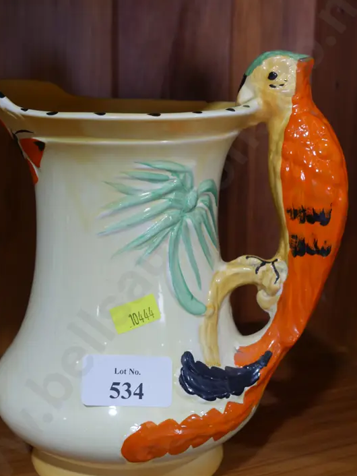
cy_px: 254
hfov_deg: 25.2
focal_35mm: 58
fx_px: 797
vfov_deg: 33.2
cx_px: 157
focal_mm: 20
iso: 320
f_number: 4.4
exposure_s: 1/60
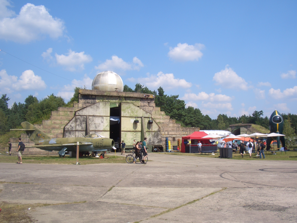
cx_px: 148
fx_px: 300
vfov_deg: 40.7
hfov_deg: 52.6
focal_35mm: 35
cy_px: 112
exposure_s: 1/500
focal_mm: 5.8
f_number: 4.3
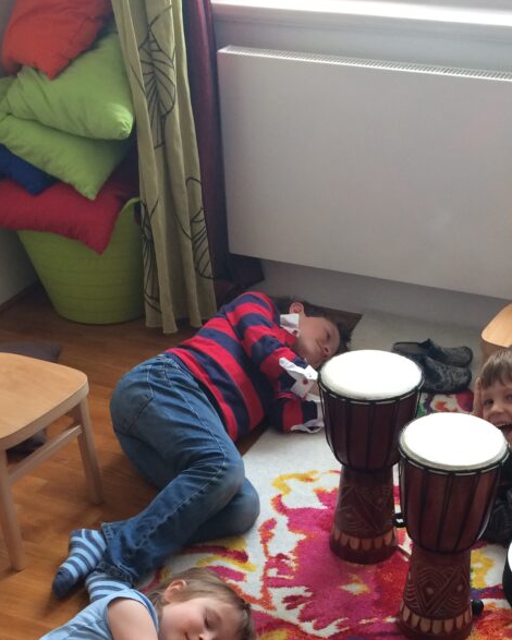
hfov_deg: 28.6
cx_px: 291
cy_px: 563
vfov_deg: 33.7
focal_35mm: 53
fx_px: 1003
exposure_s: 1/33
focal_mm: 4.15
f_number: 2.2
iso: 64
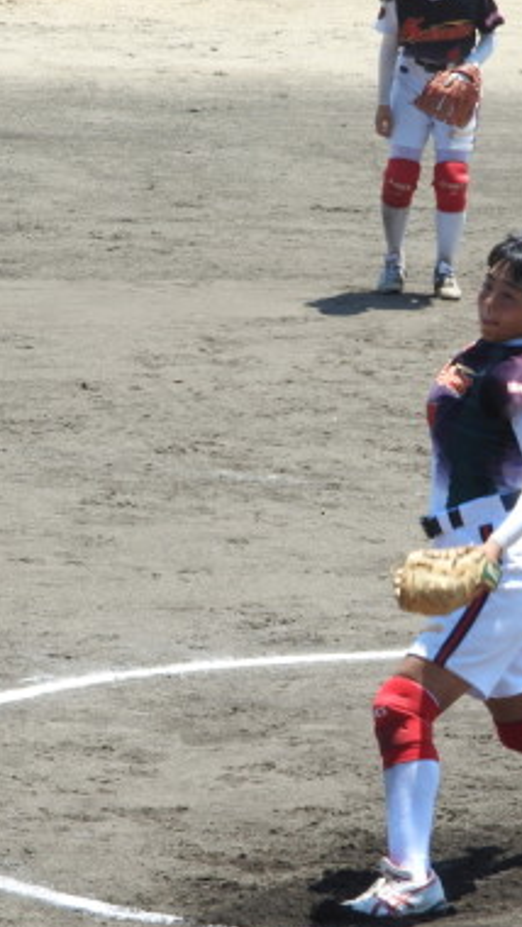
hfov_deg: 3.9
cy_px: 498
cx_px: 317
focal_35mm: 310
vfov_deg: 7.0
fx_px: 7621
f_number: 5.3
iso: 100
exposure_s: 1/320
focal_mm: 32.2
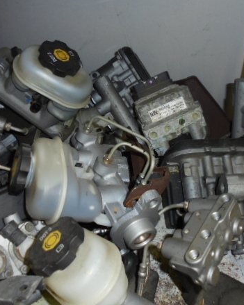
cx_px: 126
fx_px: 334
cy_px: 144
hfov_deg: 40.1
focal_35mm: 37
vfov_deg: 49.1
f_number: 3.5
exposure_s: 1/30
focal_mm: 4.6
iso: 200
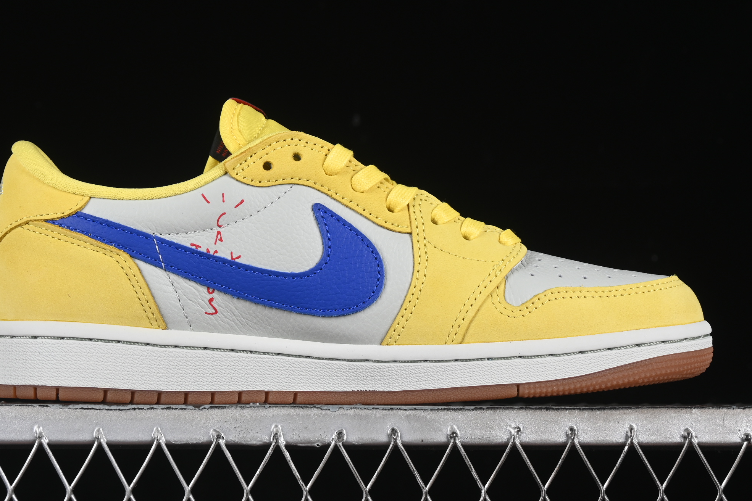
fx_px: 2214
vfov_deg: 12.9
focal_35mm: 106
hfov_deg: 19.3
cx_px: 337
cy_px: 184
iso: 160
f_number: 8
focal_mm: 50
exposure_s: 1/80
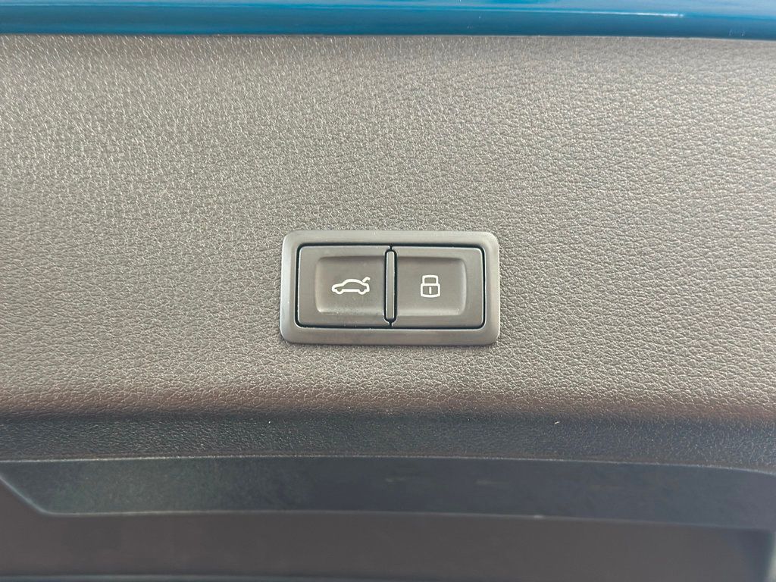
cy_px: 291
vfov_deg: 30.3
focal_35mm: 48
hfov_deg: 39.7
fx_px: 1076
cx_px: 388
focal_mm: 6.86
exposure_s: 1/40
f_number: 1.78
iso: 320
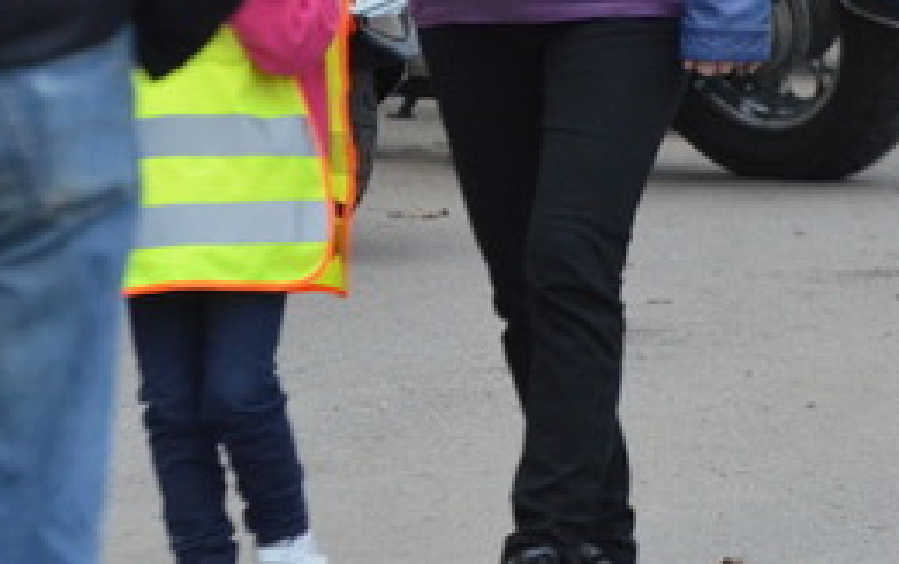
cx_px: 795
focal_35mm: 769
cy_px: -197
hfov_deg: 2.7
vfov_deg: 1.7
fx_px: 18867
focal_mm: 185
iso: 1600
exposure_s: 1/1600
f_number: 5
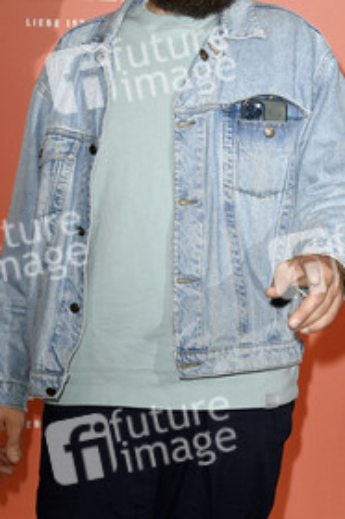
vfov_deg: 17.5
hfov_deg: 11.7
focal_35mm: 117
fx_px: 1686
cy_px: 163
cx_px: 195
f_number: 5.6
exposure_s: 1/200
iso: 640
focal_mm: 82
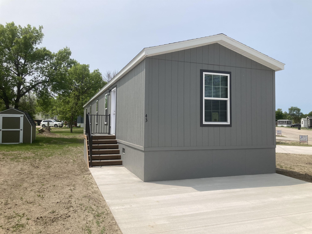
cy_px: 117
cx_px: 156
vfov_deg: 49.7
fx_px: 252
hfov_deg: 63.4
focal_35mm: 28
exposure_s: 1/2703
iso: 20
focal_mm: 3.99
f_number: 1.8
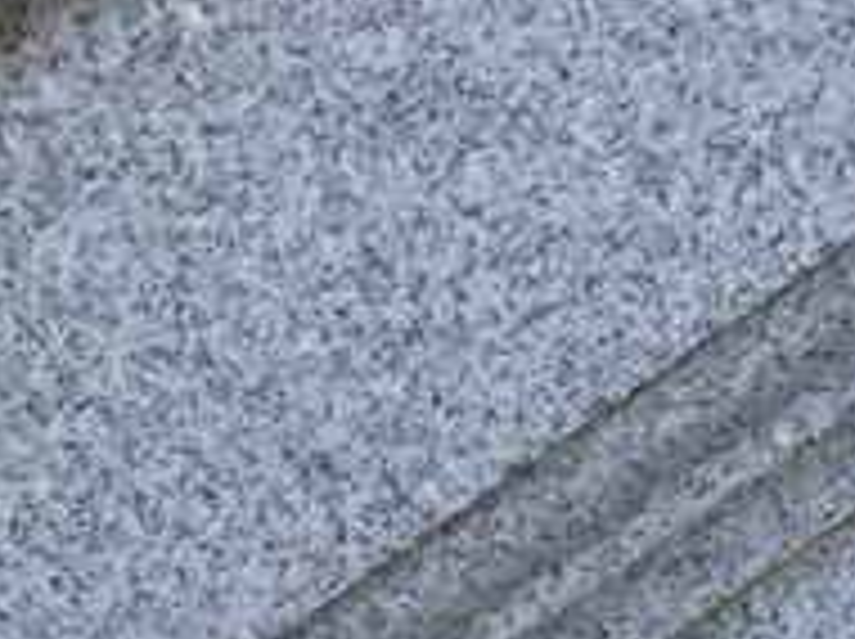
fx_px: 3626
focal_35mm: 147
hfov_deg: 12.5
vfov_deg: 9.2
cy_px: 1406
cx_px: 1440
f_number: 2.4
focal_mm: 3.3
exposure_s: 1/503
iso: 25
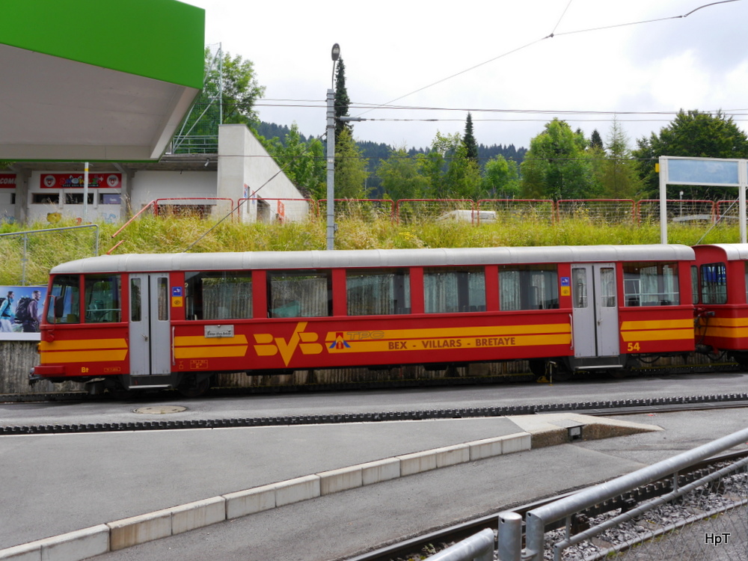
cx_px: 374
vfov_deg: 49.7
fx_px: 605
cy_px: 280
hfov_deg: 63.4
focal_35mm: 28
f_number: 7.1
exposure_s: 1/400
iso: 160
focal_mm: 14
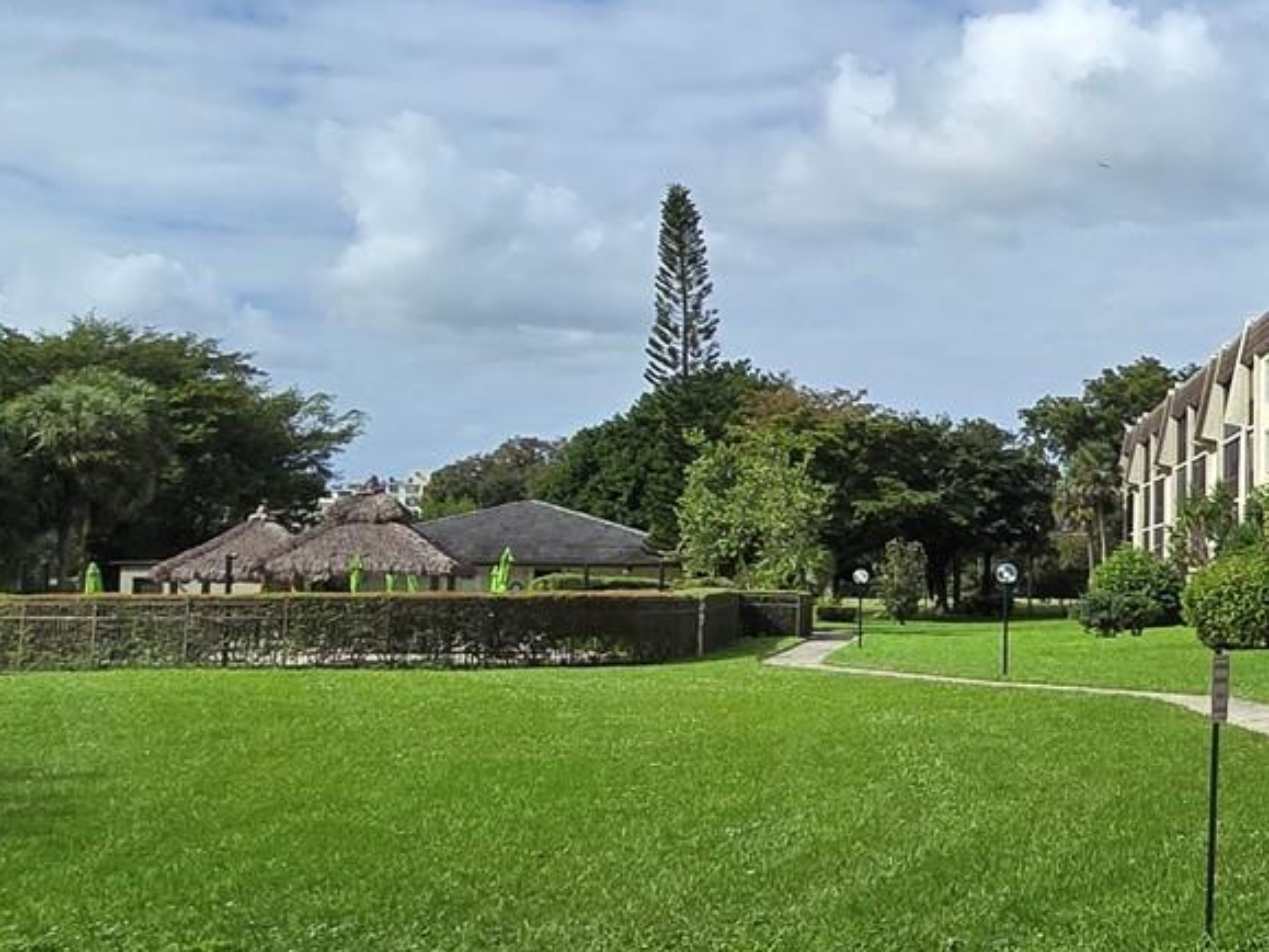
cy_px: 502
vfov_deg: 31.5
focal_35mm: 46
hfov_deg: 32.6
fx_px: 1686
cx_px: 1587
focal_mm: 2.2
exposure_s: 1/3291
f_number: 2.2
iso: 50
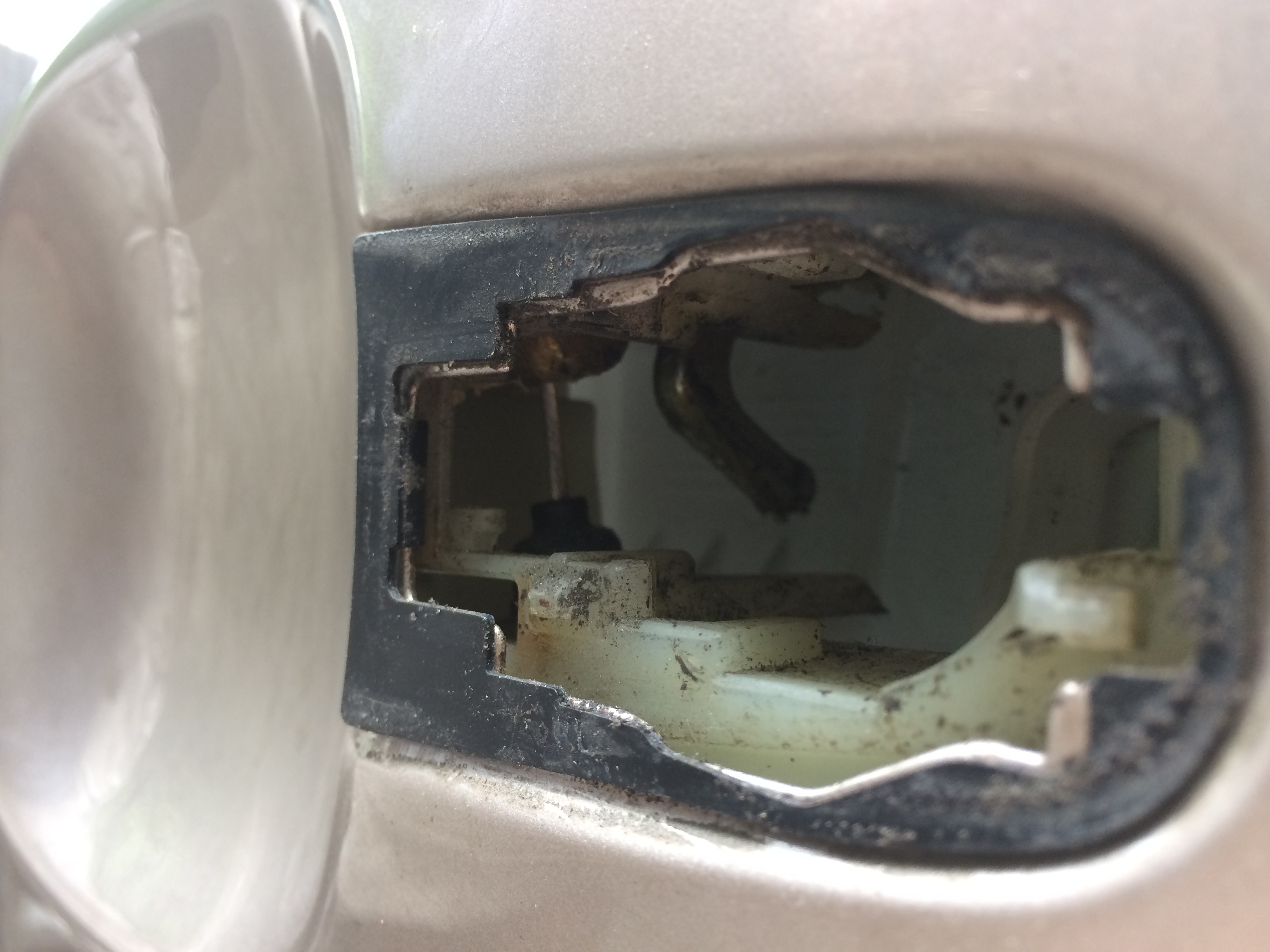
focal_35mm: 29
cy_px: 476
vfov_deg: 48.2
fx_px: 1064
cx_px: 635
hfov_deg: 61.7
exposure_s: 1/30
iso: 40
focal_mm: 4.15
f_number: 2.2
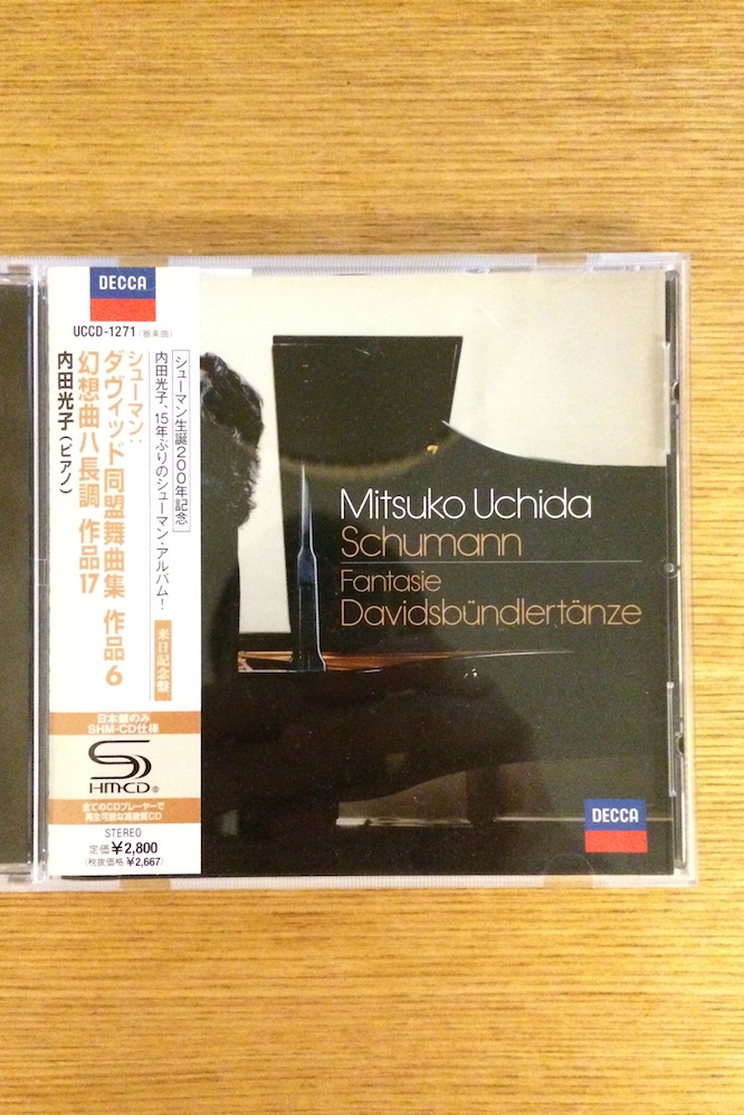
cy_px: 570
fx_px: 991
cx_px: 368
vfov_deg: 58.7
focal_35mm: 32
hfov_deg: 41.1
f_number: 2.2
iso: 1000
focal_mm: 4.12
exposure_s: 1/17
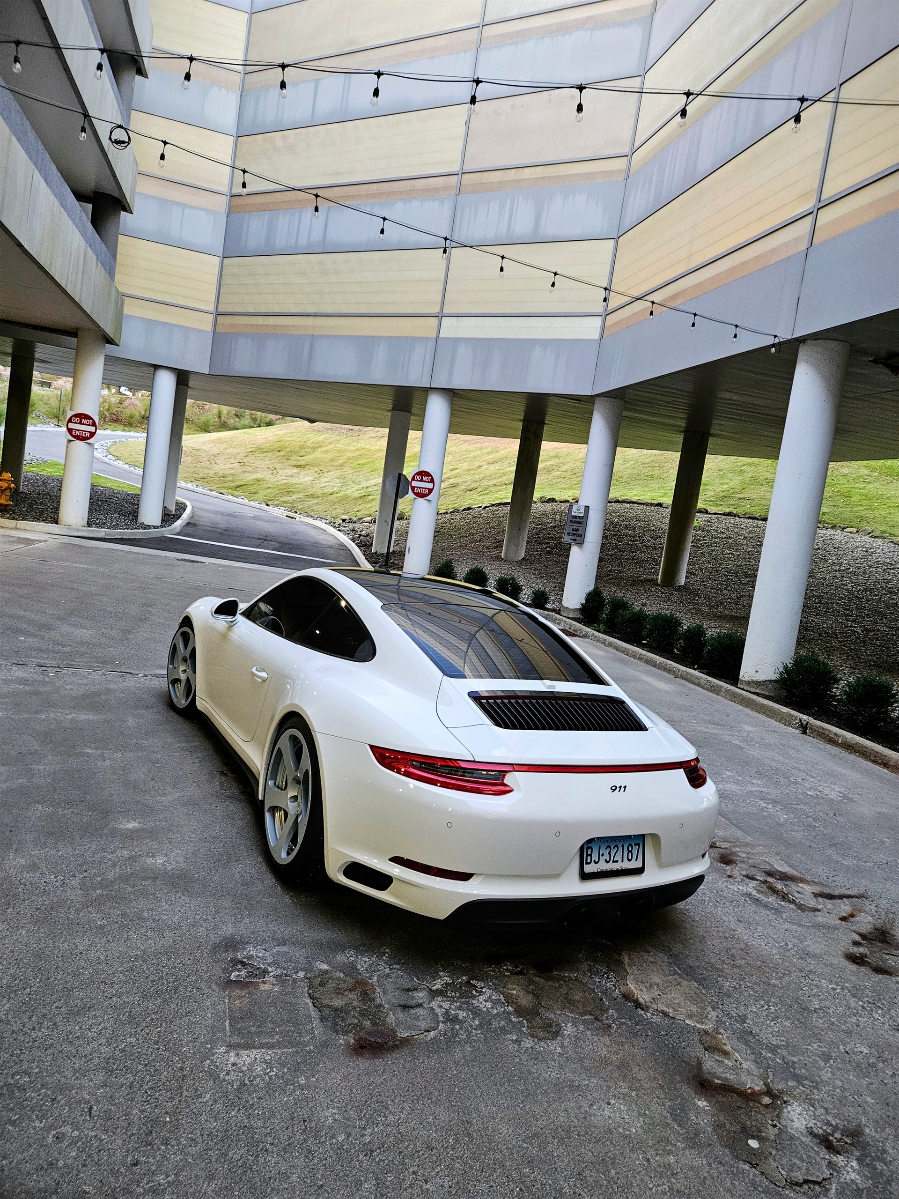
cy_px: 600
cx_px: 450
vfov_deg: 73.9
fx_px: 796
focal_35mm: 23
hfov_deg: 58.9
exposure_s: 1/138
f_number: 1.8
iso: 500
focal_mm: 5.4
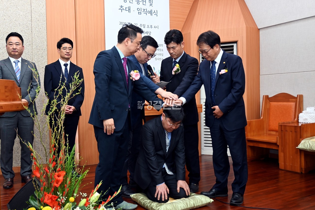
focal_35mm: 37
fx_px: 321
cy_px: 105
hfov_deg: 52.2
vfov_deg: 36.2
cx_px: 158
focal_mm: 24.5
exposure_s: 1/60
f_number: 4.2
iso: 500
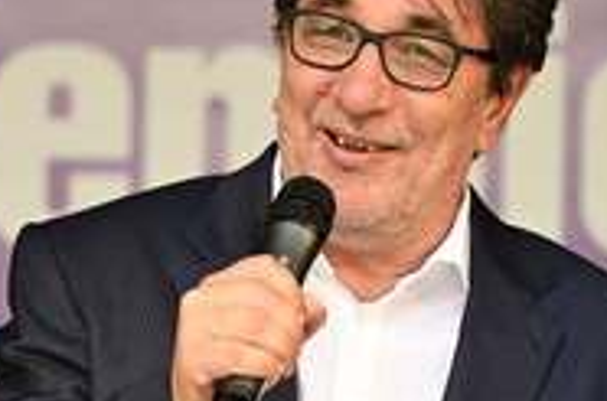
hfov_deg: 4.3
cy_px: 274
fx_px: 8174
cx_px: 374
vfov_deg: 2.8
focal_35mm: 486
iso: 250
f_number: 2.8
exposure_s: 1/200
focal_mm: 200
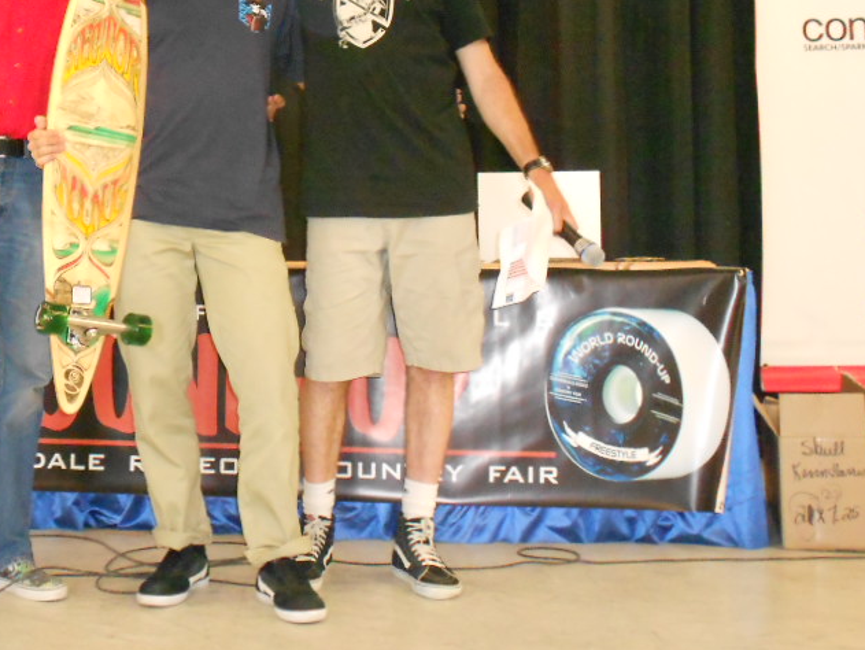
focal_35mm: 60
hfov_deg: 31.5
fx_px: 1500
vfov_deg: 24.1
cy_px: 151
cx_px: 199
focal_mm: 6.7
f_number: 3.9
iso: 800
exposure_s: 1/30
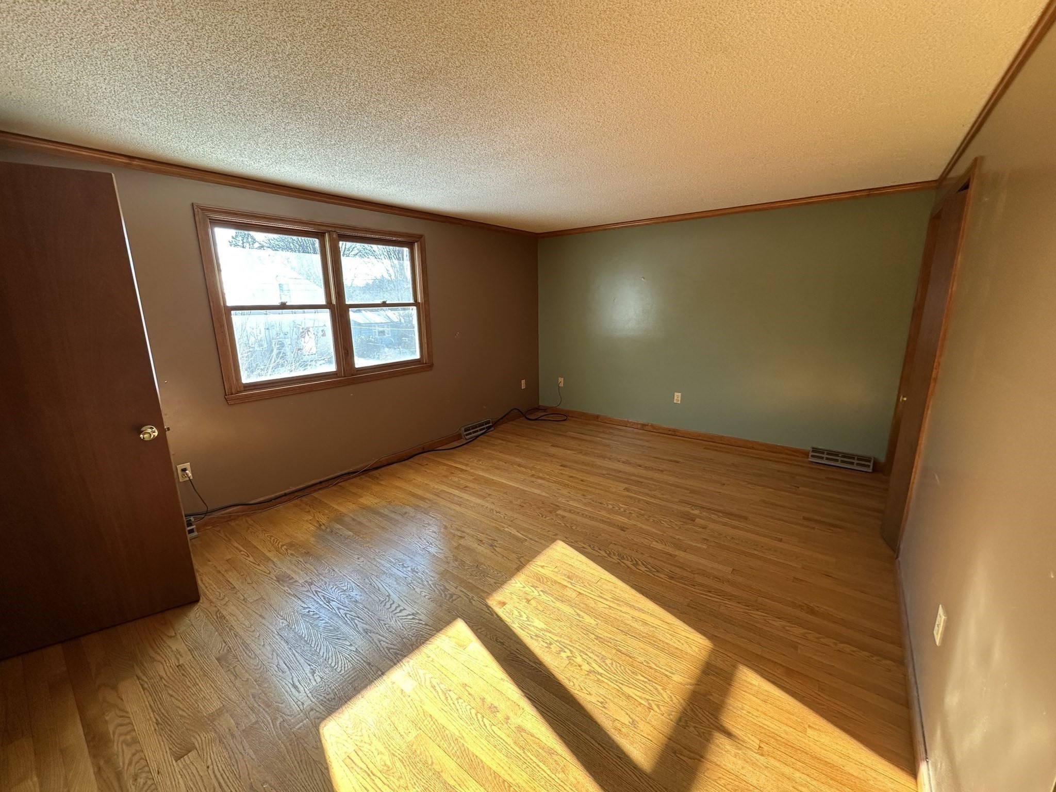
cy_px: 396
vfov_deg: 85.7
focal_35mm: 14
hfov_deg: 102.1
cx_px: 528
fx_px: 427
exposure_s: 1/99
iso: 100
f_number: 2.2
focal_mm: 2.22
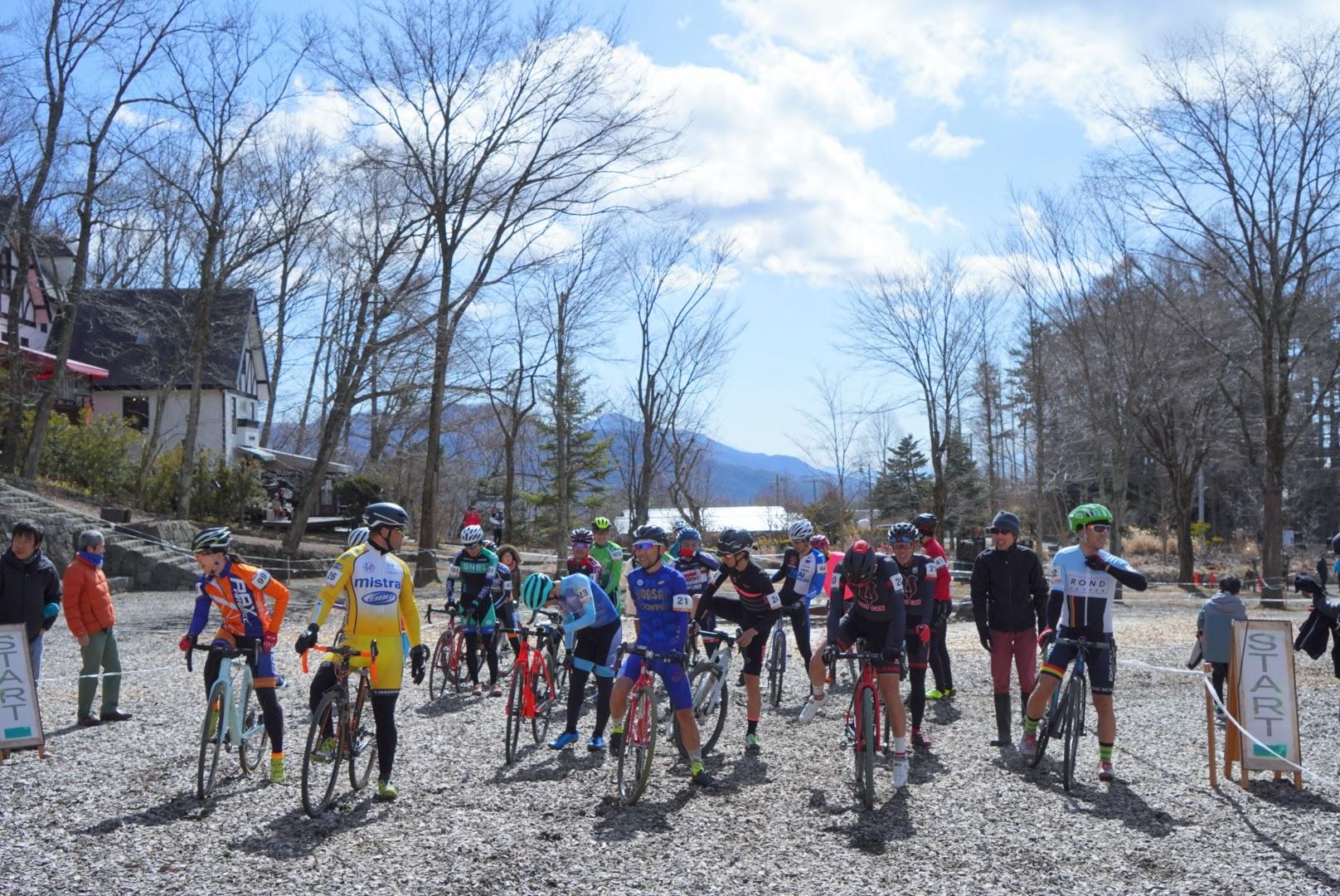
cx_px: 670
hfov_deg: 49.5
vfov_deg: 34.3
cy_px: 448
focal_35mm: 39
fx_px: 1453
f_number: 7.1
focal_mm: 39
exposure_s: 1/3200
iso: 1000
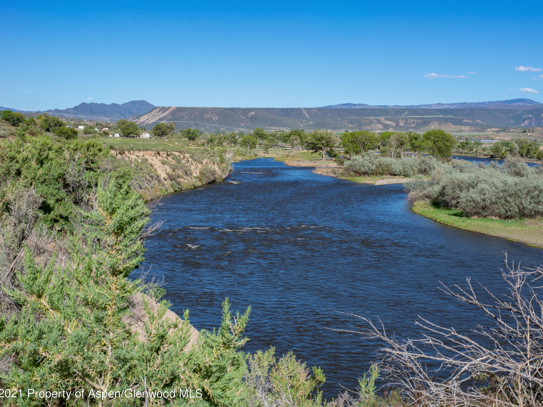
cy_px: 202
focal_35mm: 55
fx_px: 863
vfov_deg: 26.6
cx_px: 299
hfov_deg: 34.9
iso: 160
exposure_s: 1/200
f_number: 11
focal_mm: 50
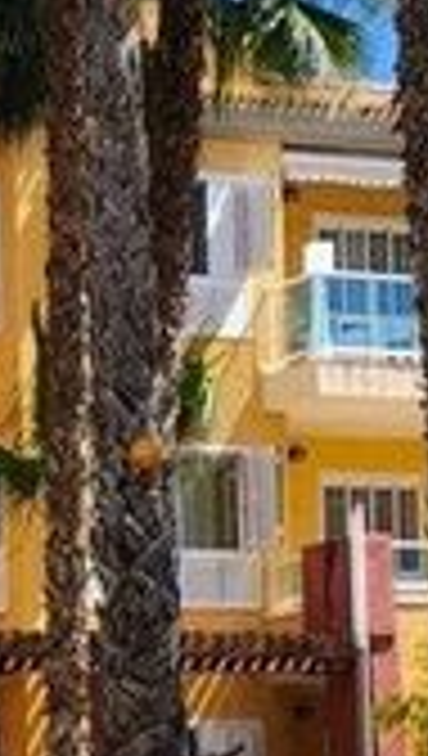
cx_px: -975
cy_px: 896
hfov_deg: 8.4
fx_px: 2291
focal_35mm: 114
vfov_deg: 17.9
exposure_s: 1/1421
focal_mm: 5.89
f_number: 1.4
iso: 101
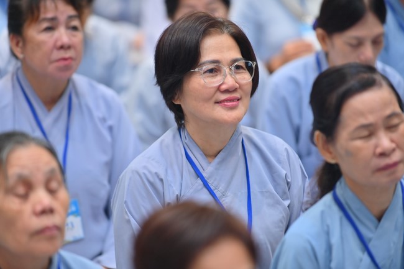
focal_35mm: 200
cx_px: 202
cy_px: 134
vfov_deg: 6.9
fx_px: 2244
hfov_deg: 10.3
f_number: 3.2
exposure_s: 1/100
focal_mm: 200
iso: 640
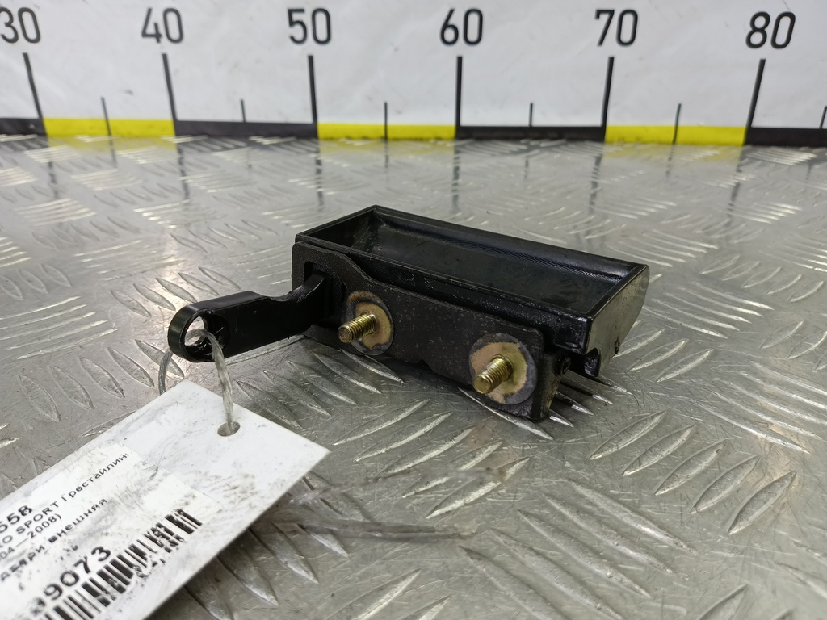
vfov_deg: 58.9
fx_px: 549
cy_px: 310
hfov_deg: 73.9
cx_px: 414
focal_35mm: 23
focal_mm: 4.11
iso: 136
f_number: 1.6
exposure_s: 1/50
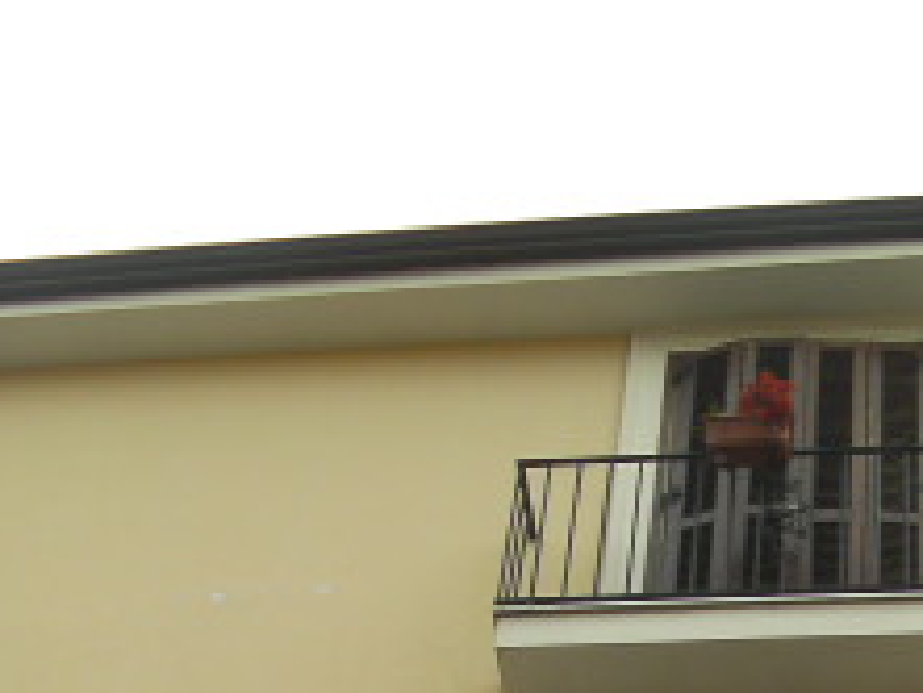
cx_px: 827
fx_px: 2935
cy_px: 994
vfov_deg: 12.9
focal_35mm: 110
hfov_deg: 17.6
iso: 50
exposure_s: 1/175
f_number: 3.5
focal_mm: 6.8
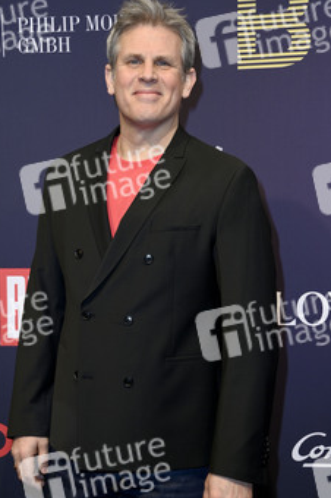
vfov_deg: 25.4
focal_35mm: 80
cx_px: 138
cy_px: 253
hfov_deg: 17.0
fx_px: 1106
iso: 500
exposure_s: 1/250
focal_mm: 68
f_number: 6.3
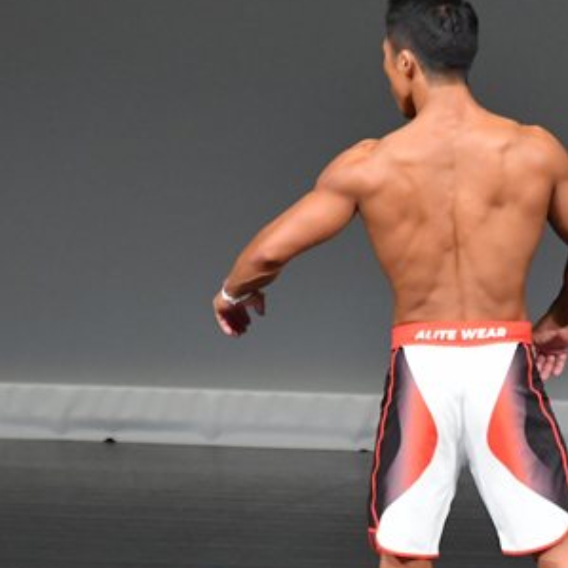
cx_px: 599
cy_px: 416
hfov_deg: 2.1
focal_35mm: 826
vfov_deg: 2.1
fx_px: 15334
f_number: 5.6
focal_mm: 250
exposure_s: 1/400
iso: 5000
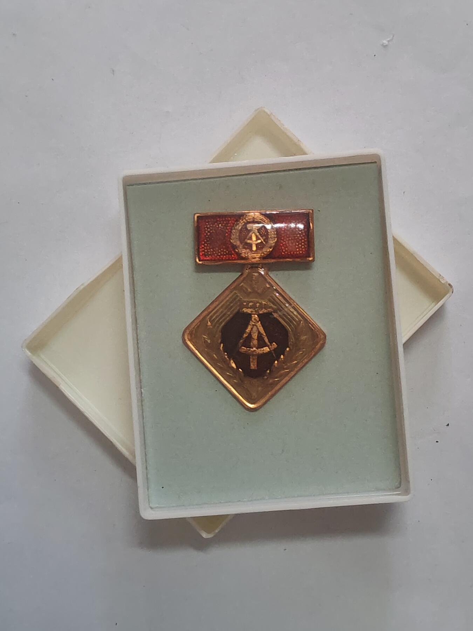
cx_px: 236
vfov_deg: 28.6
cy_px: 316
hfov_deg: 21.6
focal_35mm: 68
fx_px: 1239
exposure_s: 1/50
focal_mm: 5.52
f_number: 1.95
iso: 500
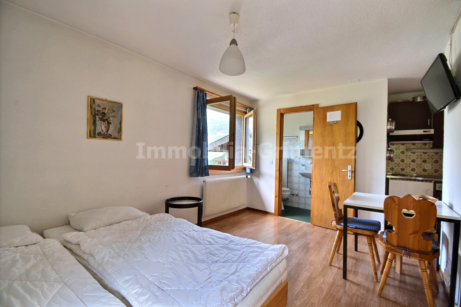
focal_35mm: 15
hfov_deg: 100.4
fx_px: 192
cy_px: 154
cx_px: 230
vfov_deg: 77.3
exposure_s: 1/2
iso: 400
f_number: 9
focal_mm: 10
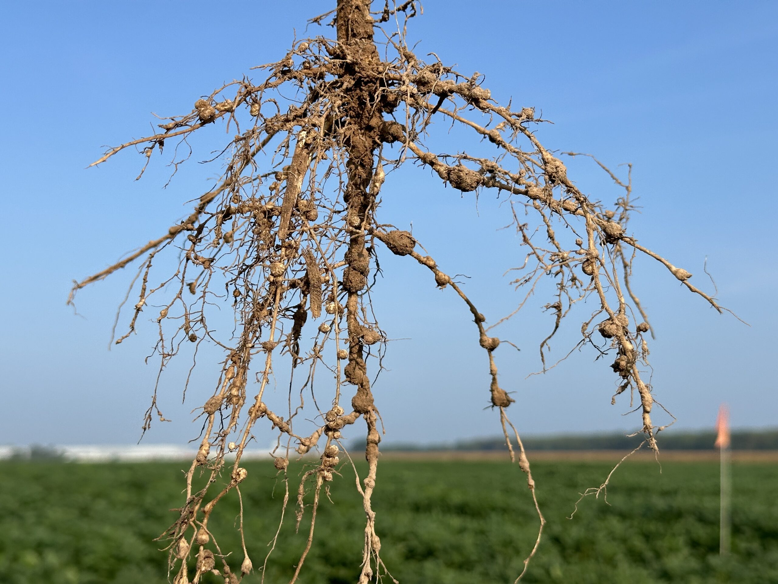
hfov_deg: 39.7
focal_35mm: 48
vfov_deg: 30.3
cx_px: 389
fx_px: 1079
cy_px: 292
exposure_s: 1/4016
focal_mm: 6.86
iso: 64
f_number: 1.78
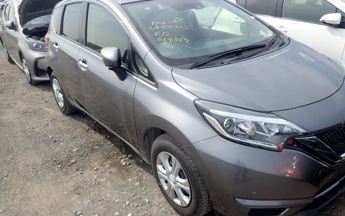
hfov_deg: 62.7
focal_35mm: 30
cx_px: 194
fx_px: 282
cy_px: 103
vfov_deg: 41.8
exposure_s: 1/800
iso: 100
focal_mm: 4.5
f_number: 2.8
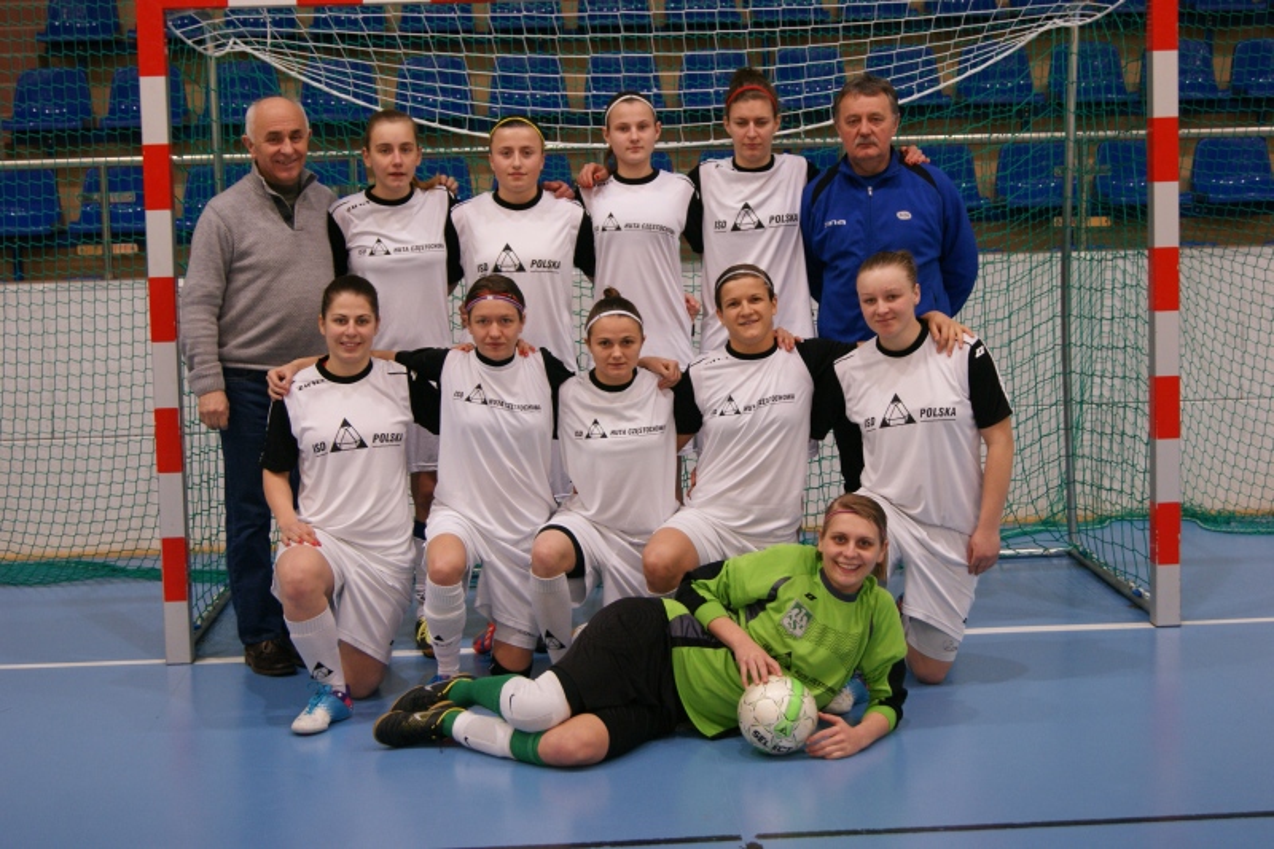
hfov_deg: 33.4
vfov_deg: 22.6
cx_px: 637
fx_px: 2123
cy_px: 424
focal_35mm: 60
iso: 400
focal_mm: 40
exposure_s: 1/40
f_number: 5.6
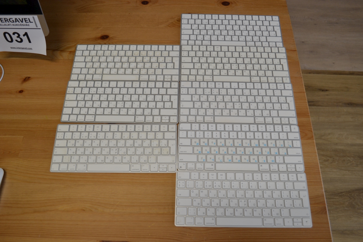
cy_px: 121
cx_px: 182
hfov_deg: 61.9
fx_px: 303
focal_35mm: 30
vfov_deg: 43.6
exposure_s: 1/80
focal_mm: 20
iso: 400
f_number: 4.5
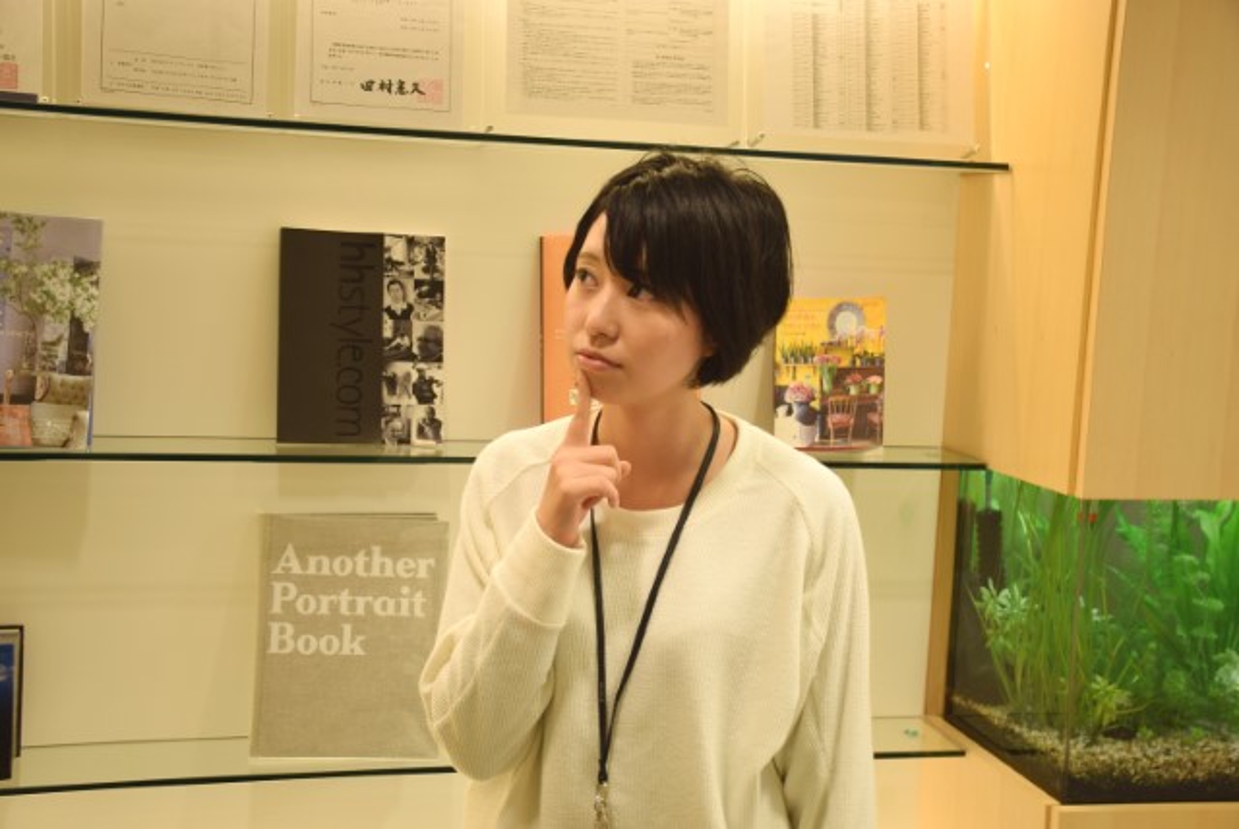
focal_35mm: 48
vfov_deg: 28.1
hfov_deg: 41.1
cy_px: 414
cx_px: 620
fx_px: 1653
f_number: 4
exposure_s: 1/13
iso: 100
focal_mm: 32
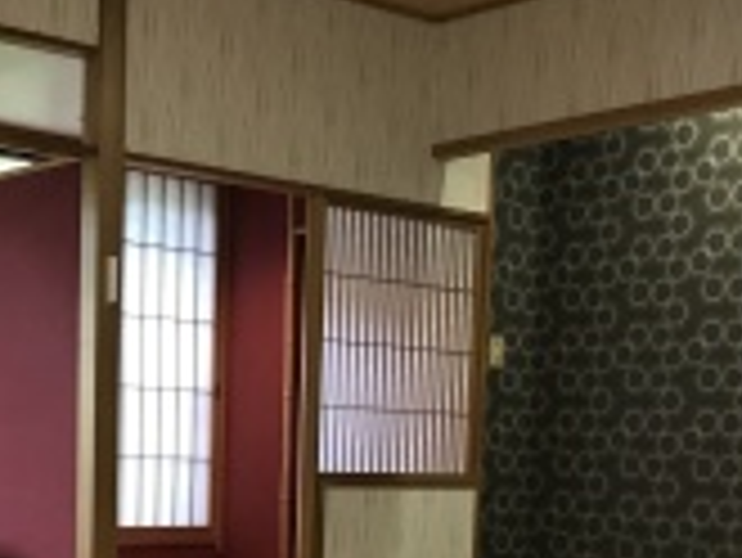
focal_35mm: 68
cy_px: 585
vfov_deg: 20.8
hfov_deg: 28.3
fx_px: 1459
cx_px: 243
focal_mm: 3.99
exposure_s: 1/15
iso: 40
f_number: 1.8
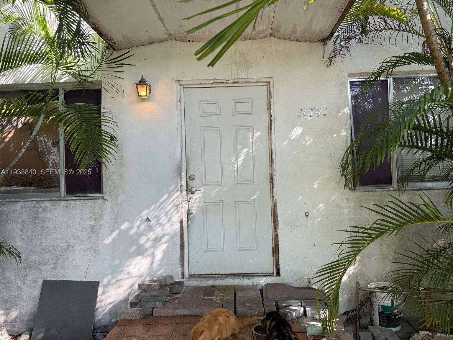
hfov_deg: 69.4
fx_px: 327
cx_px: 236
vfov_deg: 54.9
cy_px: 173
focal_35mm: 25
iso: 80
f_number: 1.78
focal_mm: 6.76
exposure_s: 1/397
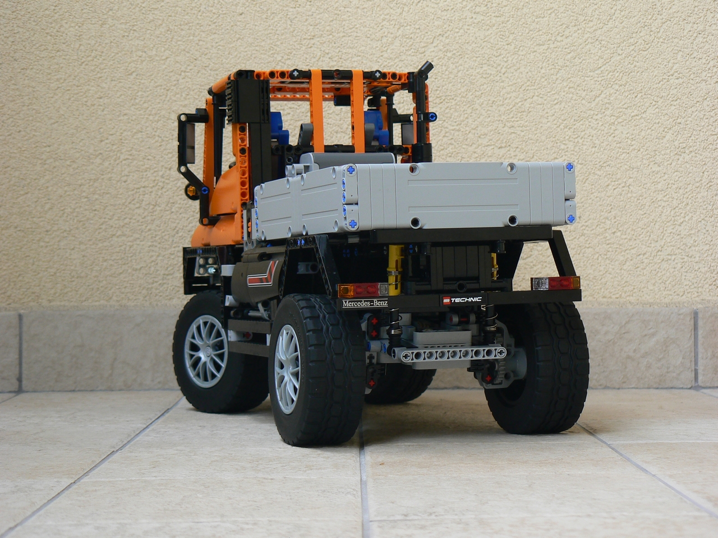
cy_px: 269
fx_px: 1639
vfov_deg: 18.7
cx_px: 359
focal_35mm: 79
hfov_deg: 24.7
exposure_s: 1/50
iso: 80
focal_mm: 13.1
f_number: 3.2
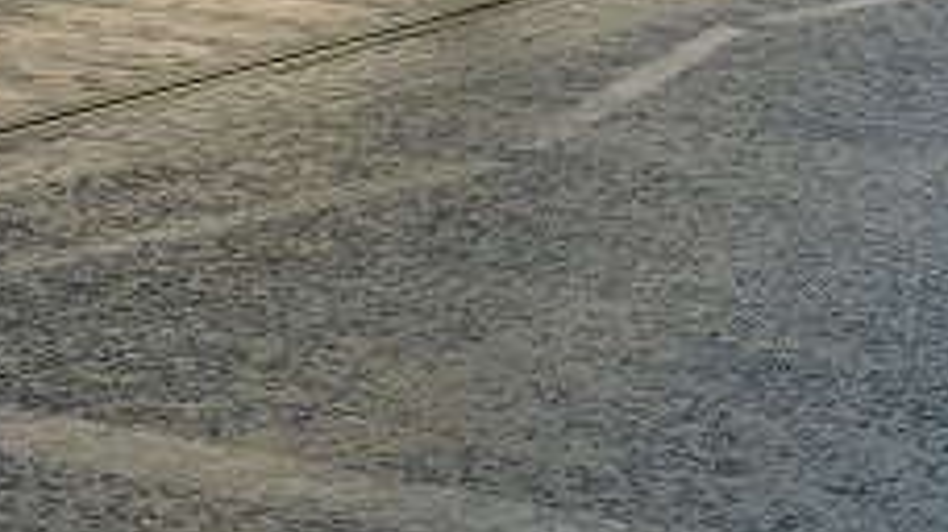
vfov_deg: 9.0
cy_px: -343
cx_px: 1048
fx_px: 3266
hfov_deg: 16.0
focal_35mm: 130
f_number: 13
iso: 800
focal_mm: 27
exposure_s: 1/640
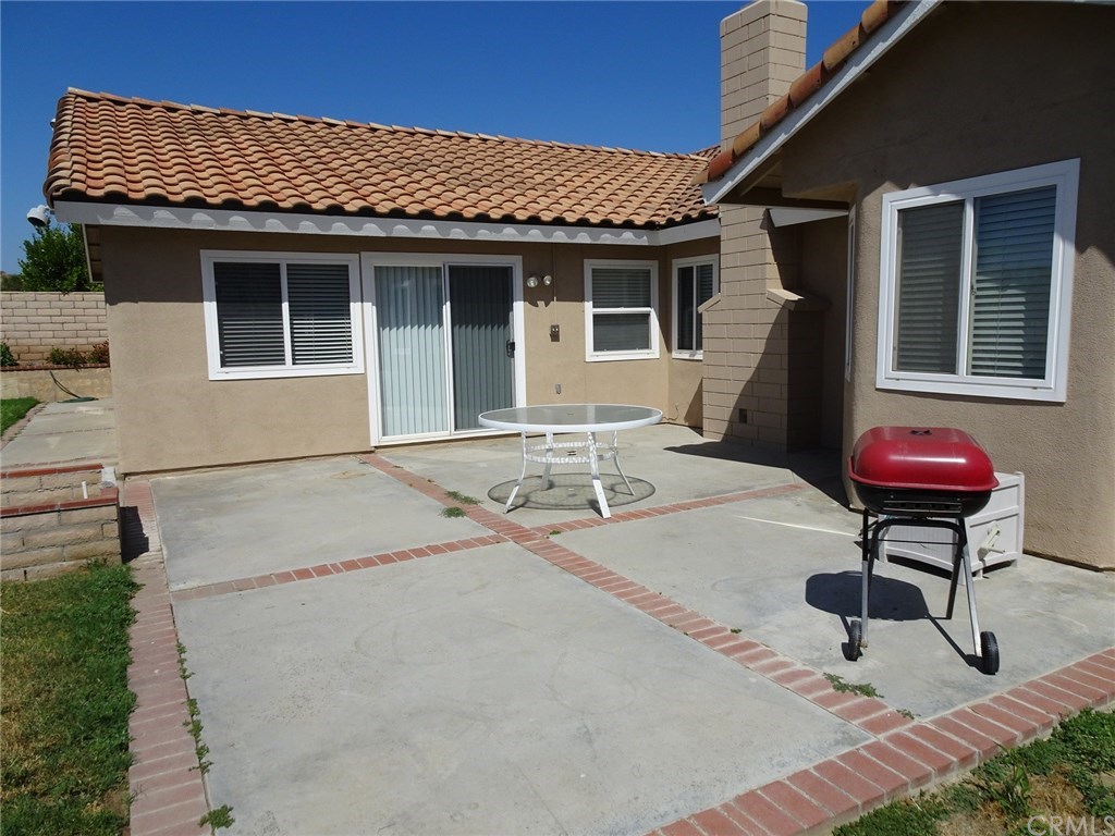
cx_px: 558
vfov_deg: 56.8
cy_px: 418
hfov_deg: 71.6
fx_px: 773
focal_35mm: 24
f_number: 3.5
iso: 80
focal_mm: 4.1
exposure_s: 1/2000
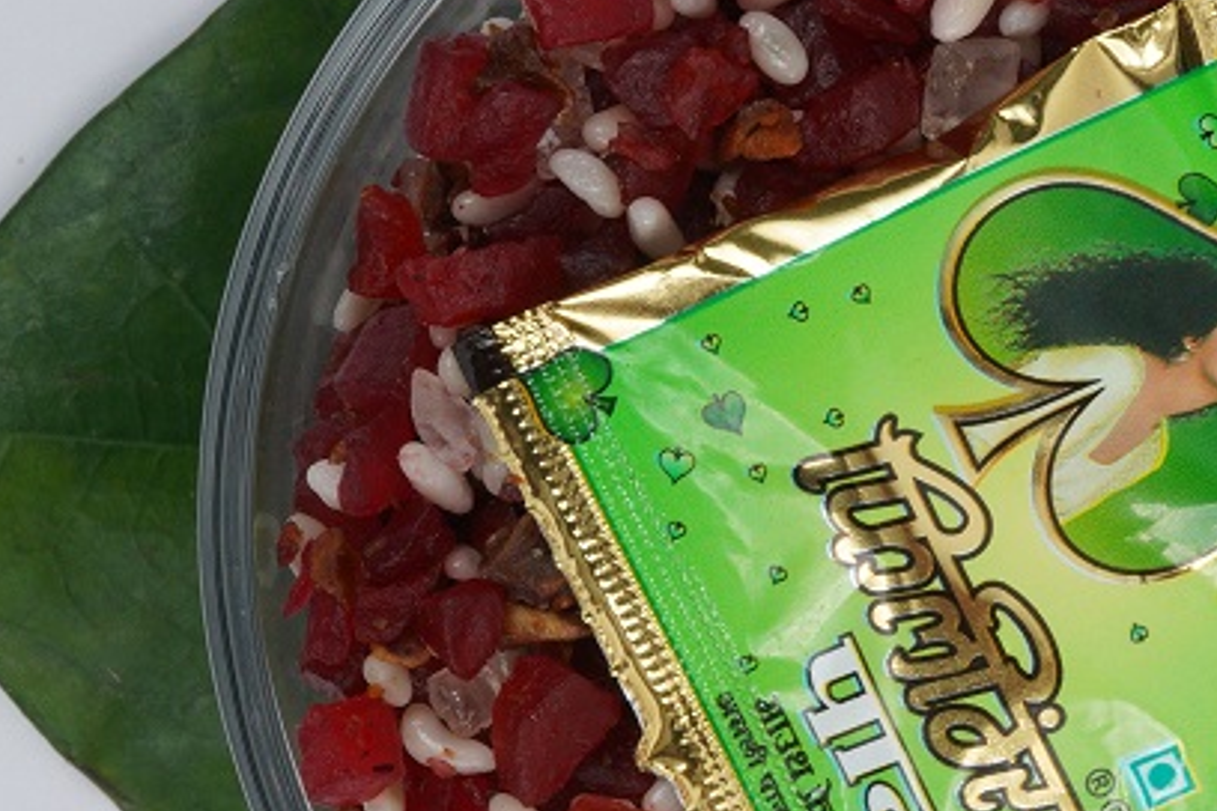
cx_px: 1148
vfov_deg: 9.3
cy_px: 525
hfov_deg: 13.8
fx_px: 4969
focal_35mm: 147
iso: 1000
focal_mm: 50
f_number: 18
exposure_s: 1/125
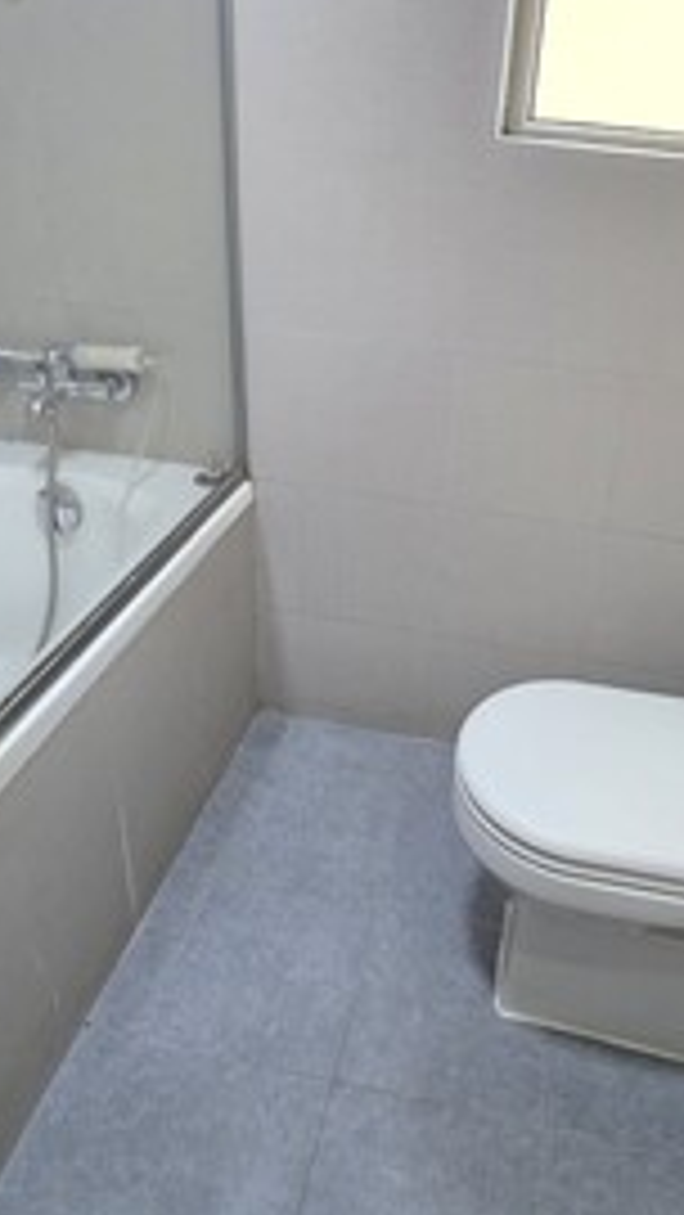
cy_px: 533
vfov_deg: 76.0
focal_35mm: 24
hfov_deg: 47.0
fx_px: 773
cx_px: 452
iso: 800
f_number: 1.9
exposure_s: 1/50
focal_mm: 2.2
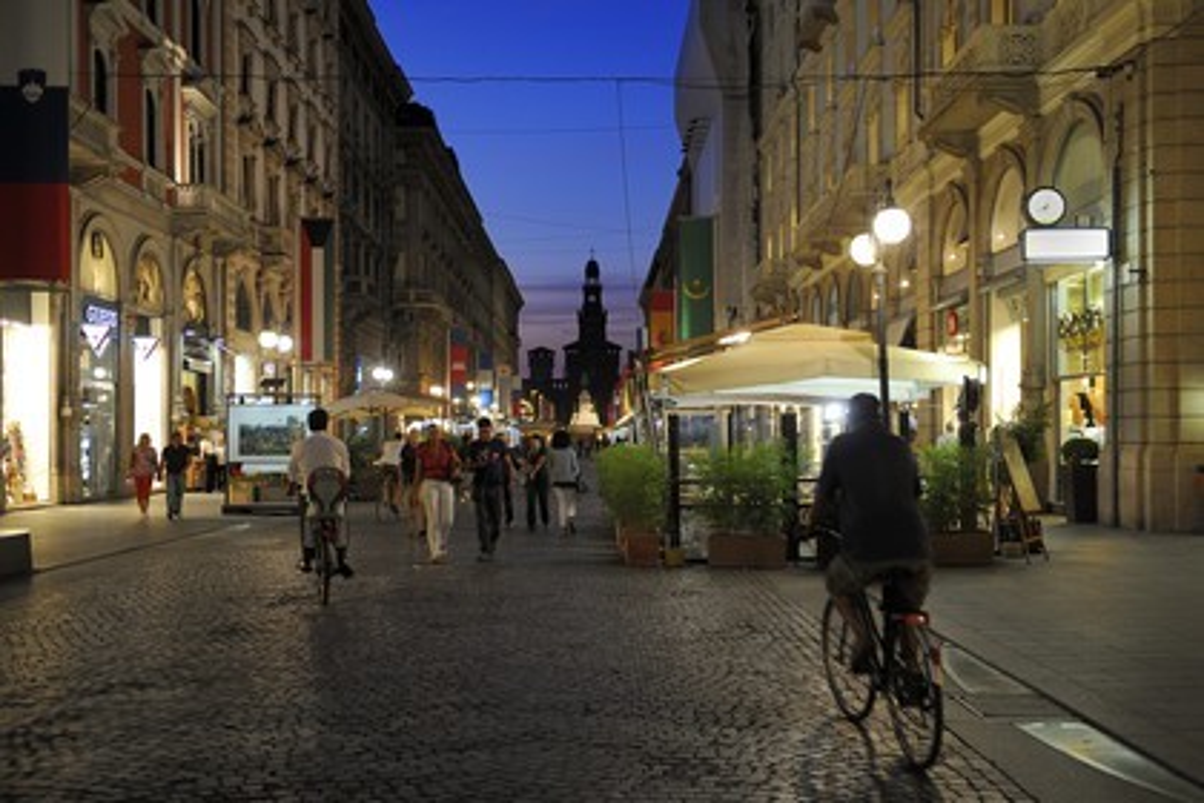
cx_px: 602
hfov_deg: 50.7
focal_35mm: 38
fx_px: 1271
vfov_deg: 35.1
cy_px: 402
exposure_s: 1/40
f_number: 2.8
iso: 800
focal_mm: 38
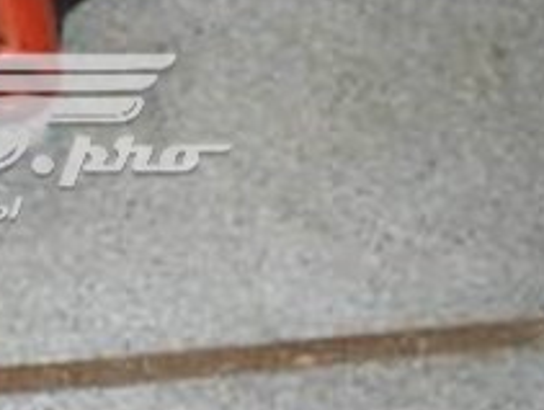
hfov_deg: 16.5
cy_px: 132
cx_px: -80
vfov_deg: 12.9
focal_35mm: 115
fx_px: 1810
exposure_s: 1/45
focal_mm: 6.3
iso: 200
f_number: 2.8
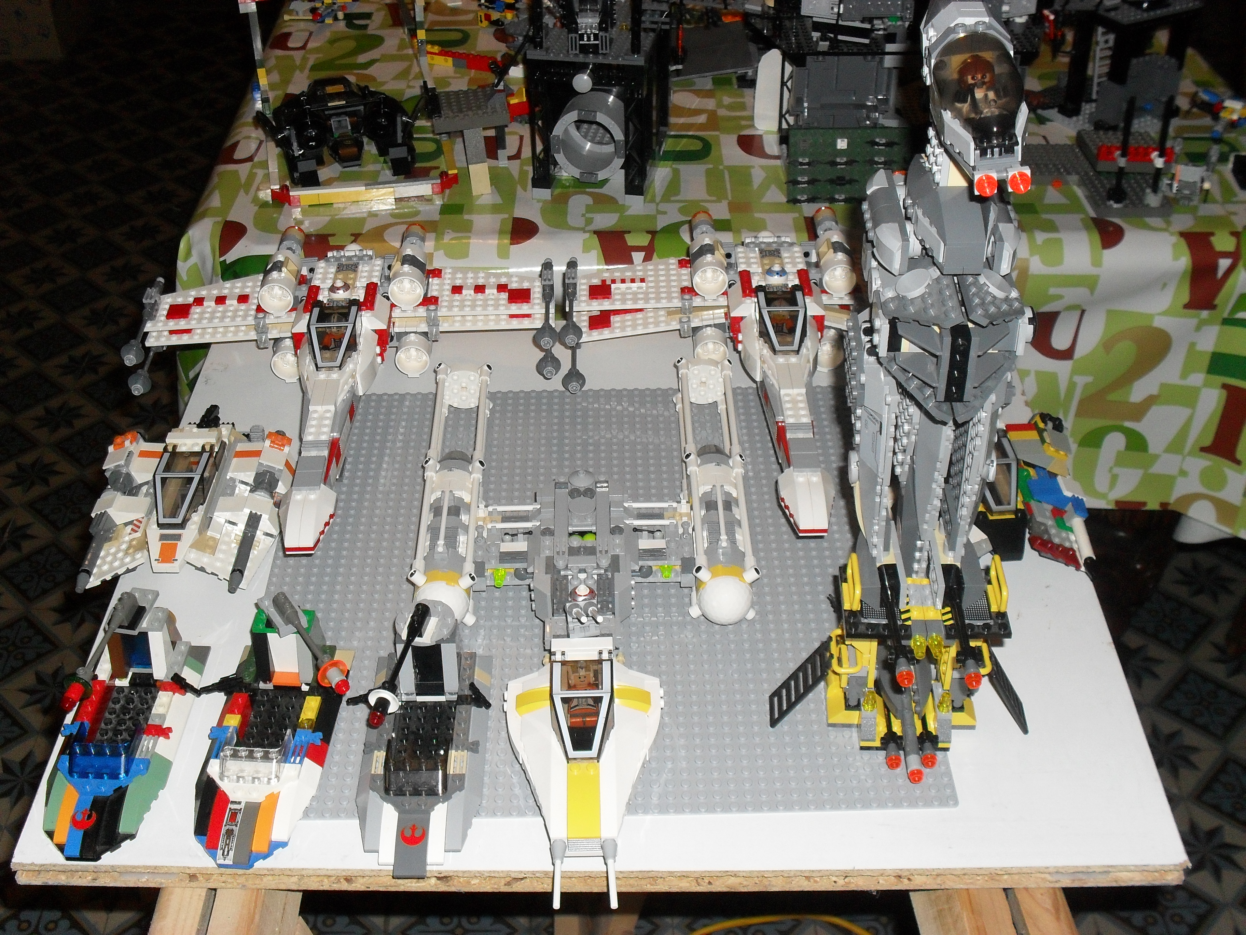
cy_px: 468
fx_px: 1512
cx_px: 623
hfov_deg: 44.8
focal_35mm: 42
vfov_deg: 34.3
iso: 200
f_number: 3.6
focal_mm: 7.5
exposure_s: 1/45
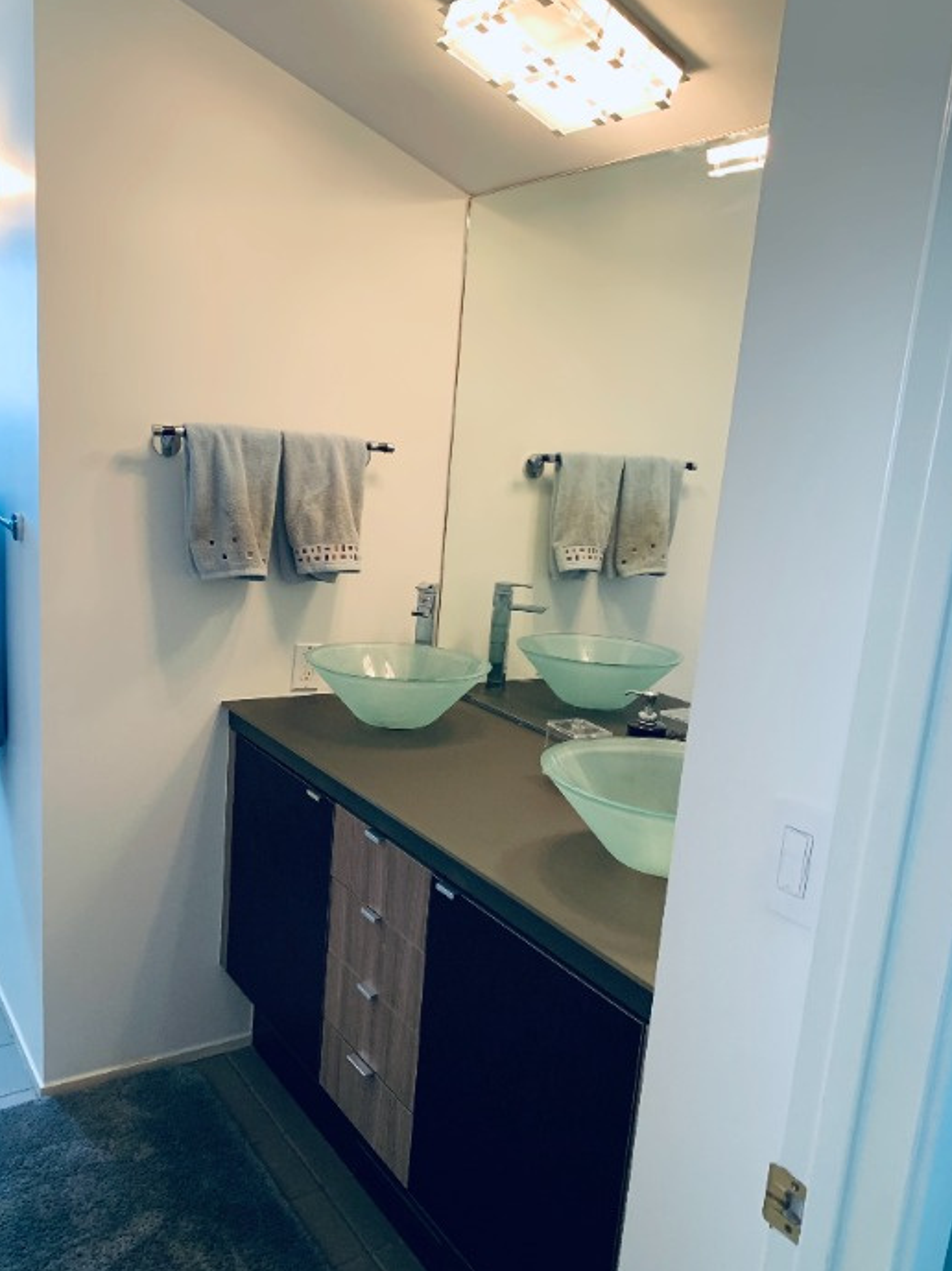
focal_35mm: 29
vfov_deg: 61.6
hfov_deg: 48.1
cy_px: 688
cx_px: 434
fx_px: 1064
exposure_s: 1/60
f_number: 1.8
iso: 160
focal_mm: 4.25
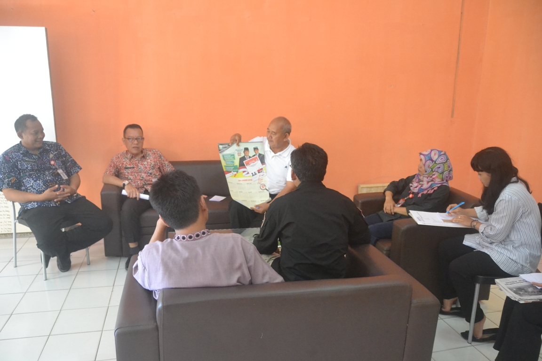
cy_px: 180
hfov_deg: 67.4
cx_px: 271
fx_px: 406
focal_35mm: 27
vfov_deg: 47.9
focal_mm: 18
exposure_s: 1/50
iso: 3200
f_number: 3.5
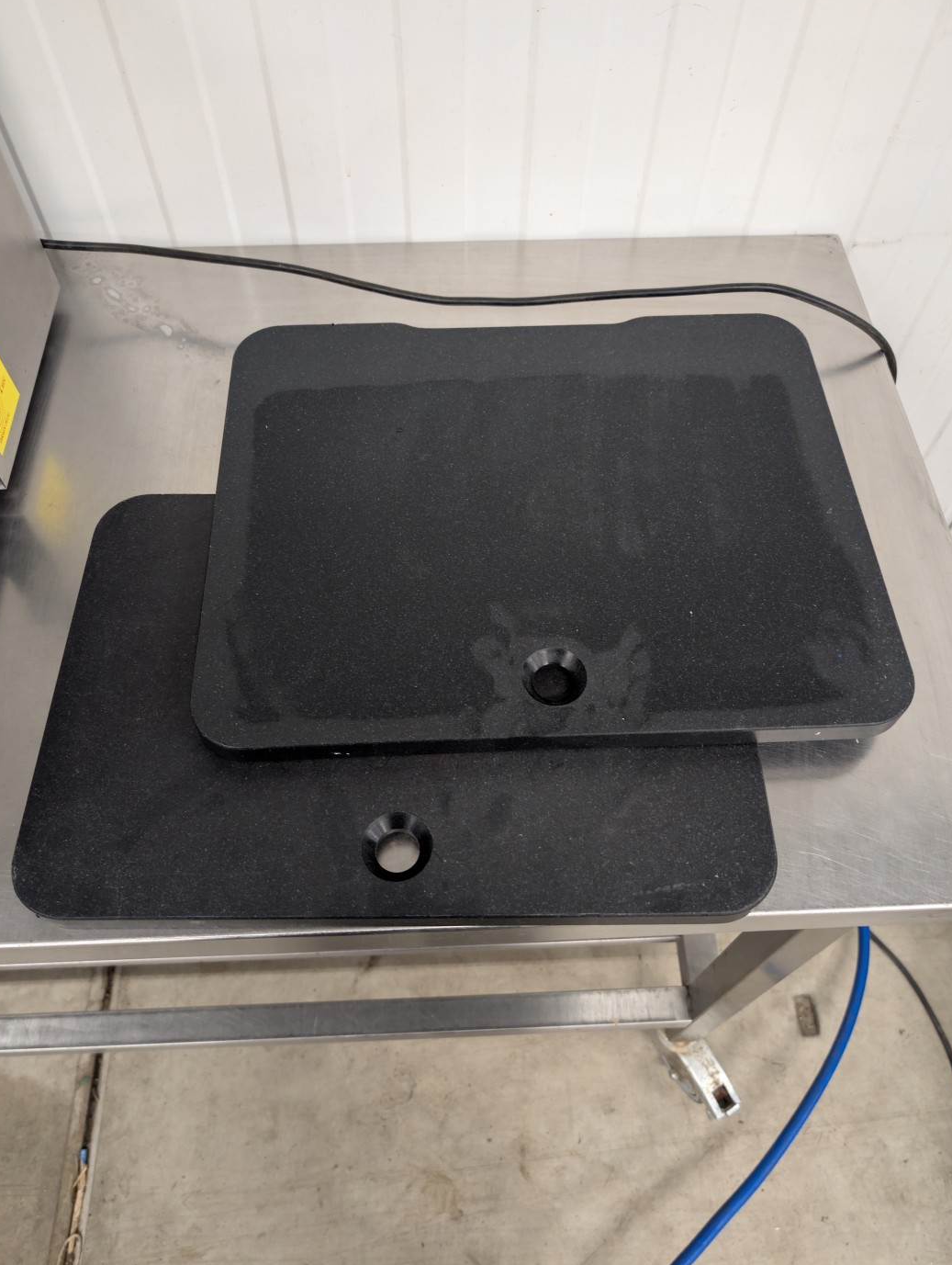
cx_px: 472
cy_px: 617
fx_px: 914
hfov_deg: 55.0
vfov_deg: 69.3
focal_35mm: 25
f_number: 1.68
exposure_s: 1/33.3
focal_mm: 6.9
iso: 336
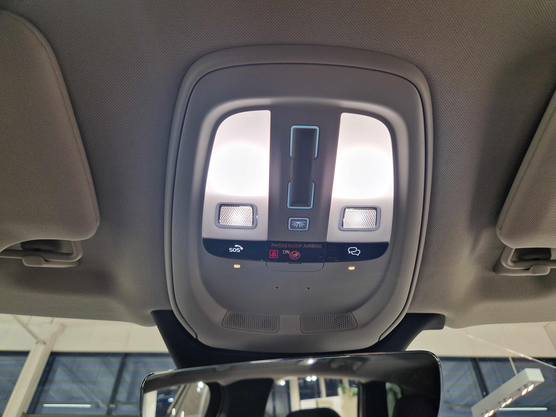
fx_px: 369
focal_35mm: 23
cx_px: 278
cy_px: 208
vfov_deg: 58.9
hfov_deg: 73.9
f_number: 1.8
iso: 100
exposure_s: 1/50
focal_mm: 5.4
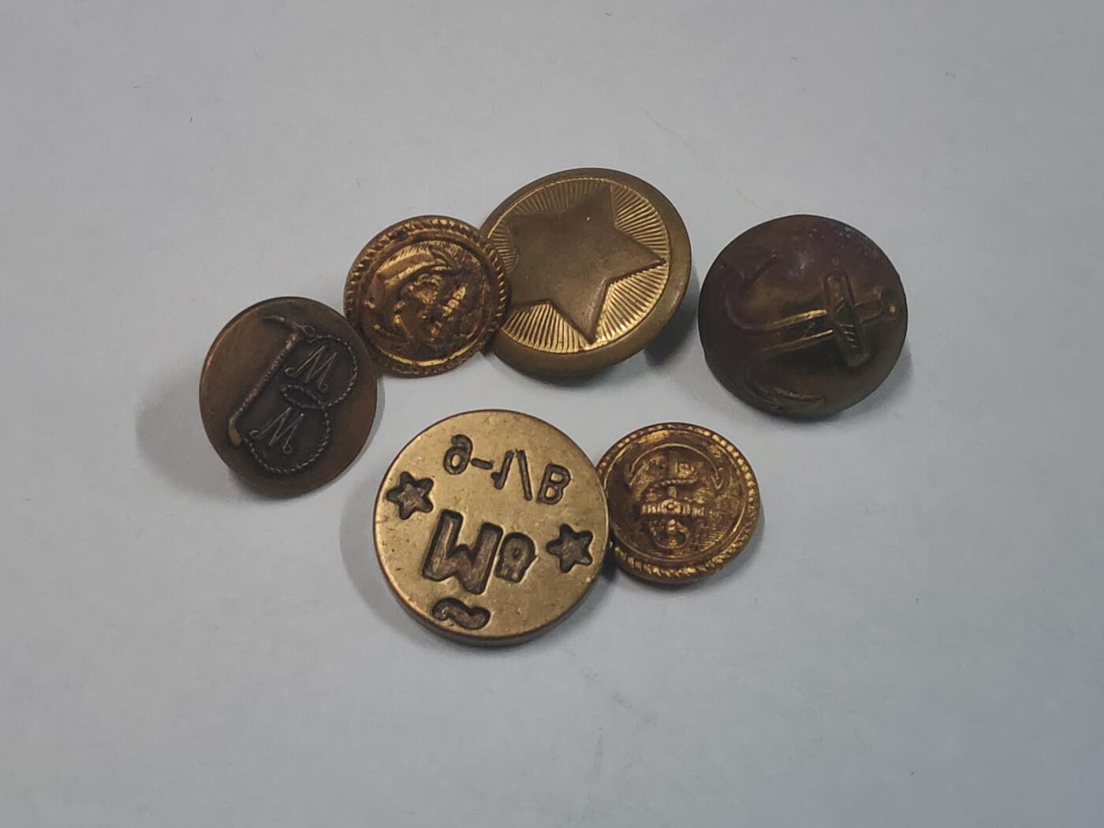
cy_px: 414
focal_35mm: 68
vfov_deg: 21.6
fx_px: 2169
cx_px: 552
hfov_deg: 28.6
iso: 320
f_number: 1.95
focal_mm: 5.52
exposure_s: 1/33
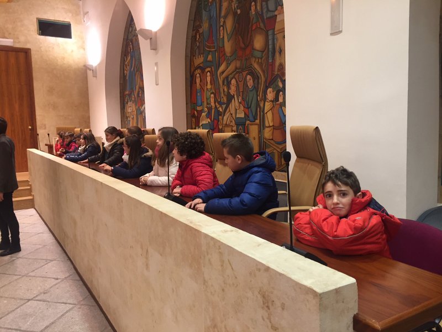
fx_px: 370
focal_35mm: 29
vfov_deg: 48.2
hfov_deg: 61.7
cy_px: 166
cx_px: 221
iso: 125
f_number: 2.2
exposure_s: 1/33
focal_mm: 4.15
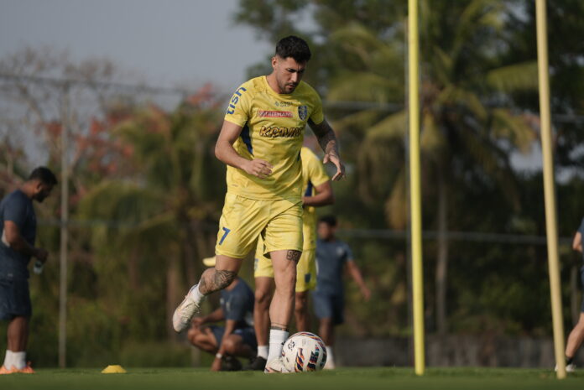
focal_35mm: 168
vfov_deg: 8.2
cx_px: 292
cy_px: 195
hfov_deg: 12.2
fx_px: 2727
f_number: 2.8
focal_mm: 168
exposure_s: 1/1600
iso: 80
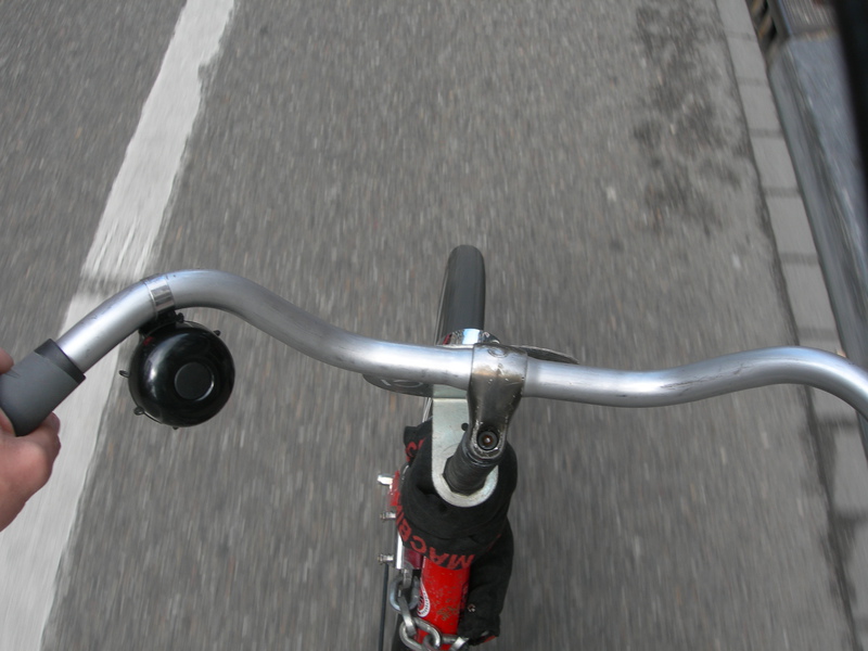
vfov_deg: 37.7
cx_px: 434
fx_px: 953
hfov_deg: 49.0
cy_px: 326
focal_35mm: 38
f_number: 4.8
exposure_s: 1/147
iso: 50
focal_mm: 7.8
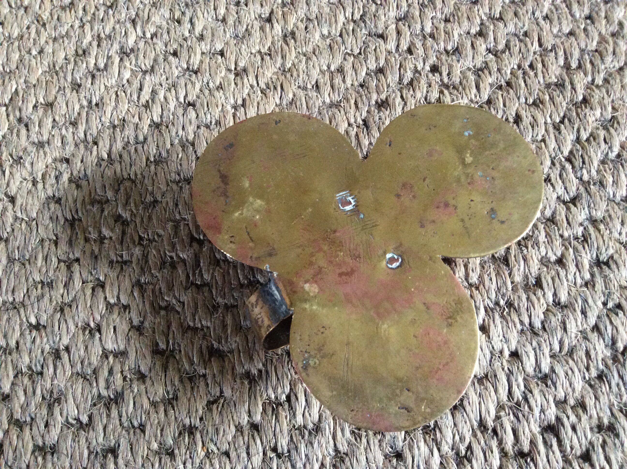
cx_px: 314
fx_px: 579
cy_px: 234
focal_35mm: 32
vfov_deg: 44.1
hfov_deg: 56.9
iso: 320
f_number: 2.4
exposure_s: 1/25
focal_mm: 3.3
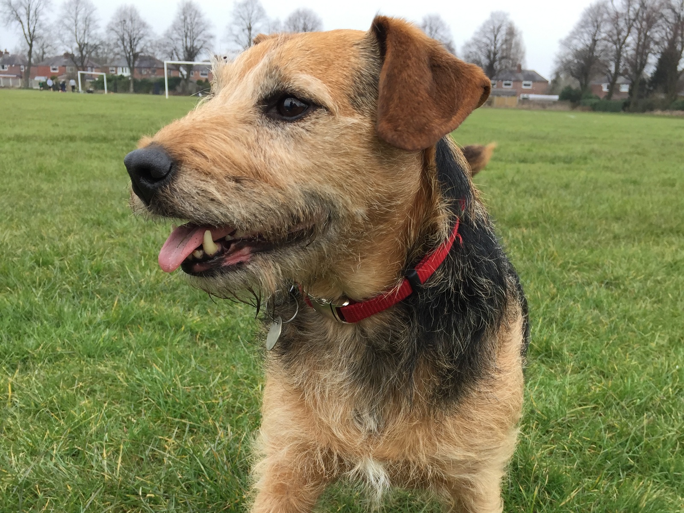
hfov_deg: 61.7
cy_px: 256
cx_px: 342
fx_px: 573
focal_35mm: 29
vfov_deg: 48.2
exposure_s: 1/384
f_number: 2.2
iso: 32
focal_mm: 4.15
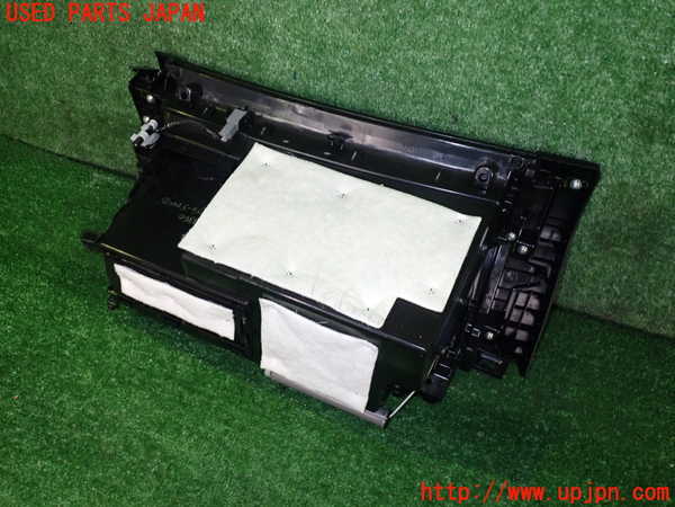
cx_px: 338
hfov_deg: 60.0
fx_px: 585
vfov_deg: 46.8
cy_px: 254
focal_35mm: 30
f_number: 6.3
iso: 250
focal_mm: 5.4
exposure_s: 1/4
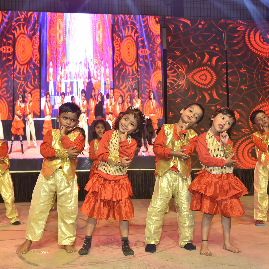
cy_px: 135
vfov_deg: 40.9
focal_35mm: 41
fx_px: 360
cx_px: 131
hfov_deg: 40.9
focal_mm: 32
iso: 400
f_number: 5
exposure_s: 1/160
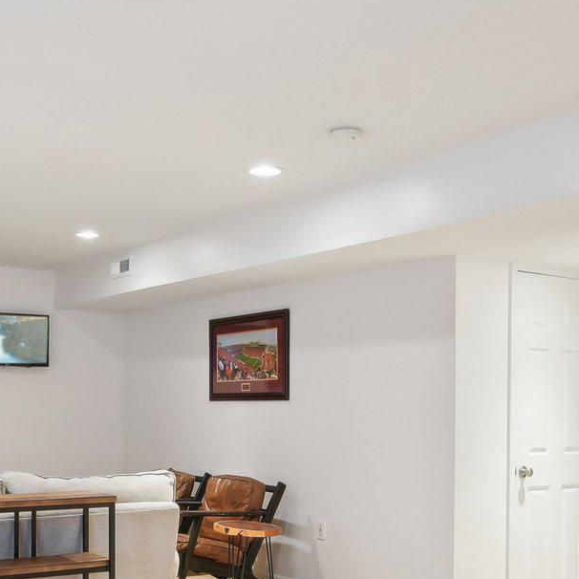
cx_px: 197
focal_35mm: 46
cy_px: 411
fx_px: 870
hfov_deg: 36.4
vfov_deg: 36.2
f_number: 8
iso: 400
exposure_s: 1/8
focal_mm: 16
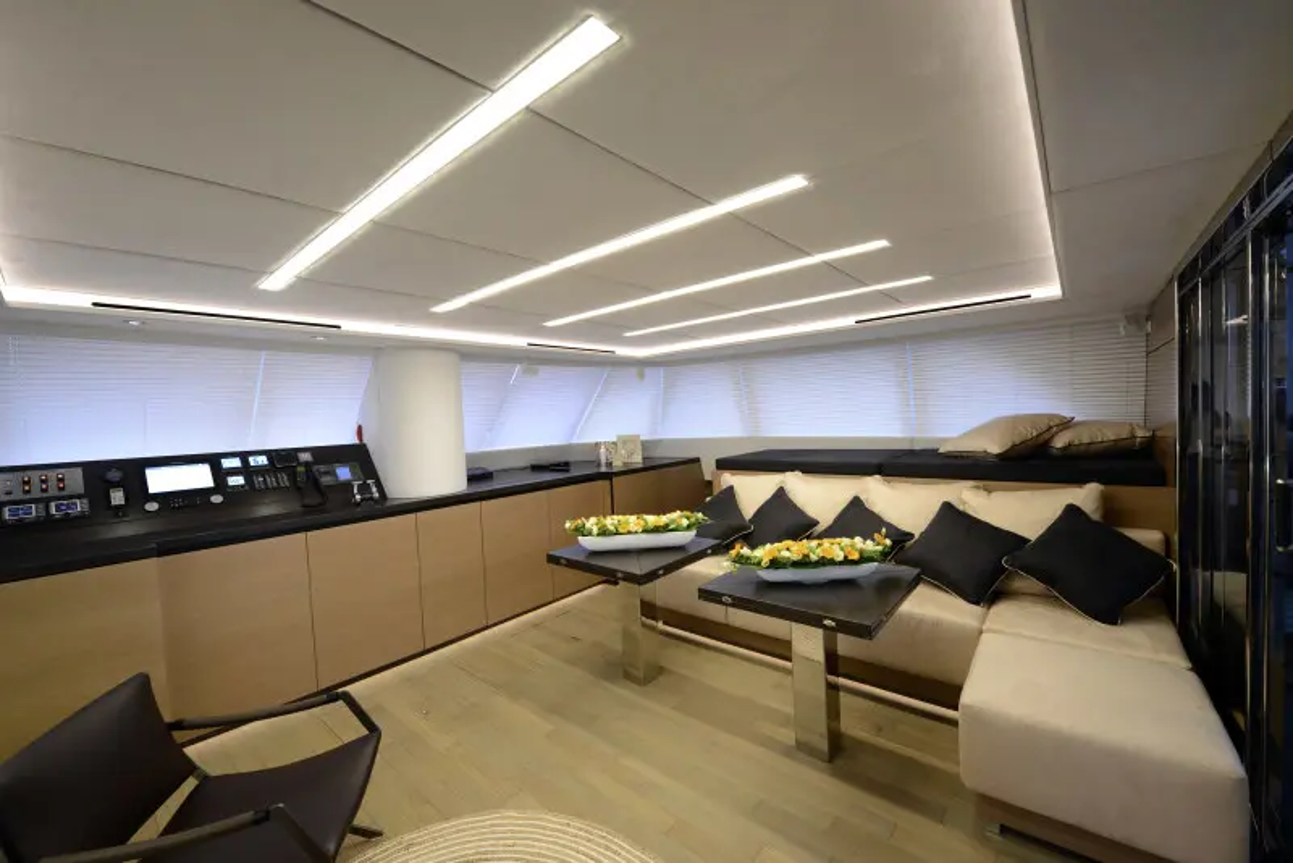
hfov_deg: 104.2
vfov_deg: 81.3
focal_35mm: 14
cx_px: 646
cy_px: 432
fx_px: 503
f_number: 6.3
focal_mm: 14
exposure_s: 1/25
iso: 800
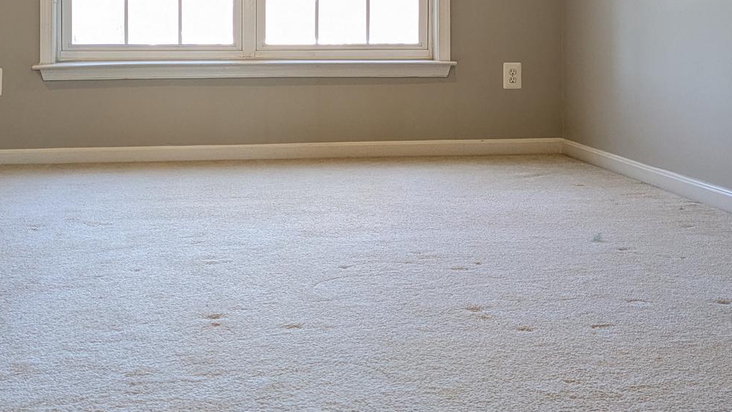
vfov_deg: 20.9
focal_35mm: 56
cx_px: 345
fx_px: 1087
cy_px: 29
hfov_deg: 37.2
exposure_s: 1/120
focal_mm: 5.43
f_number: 1.89
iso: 308
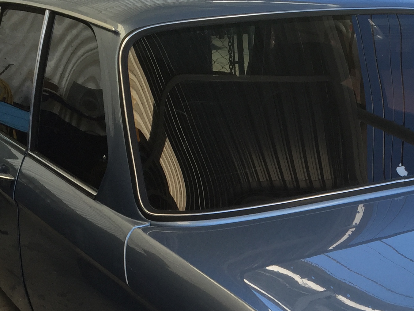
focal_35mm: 70
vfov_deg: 20.0
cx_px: 360
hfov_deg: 27.0
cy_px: 348
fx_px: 837
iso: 32
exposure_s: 1/341
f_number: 2.2
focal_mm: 4.15
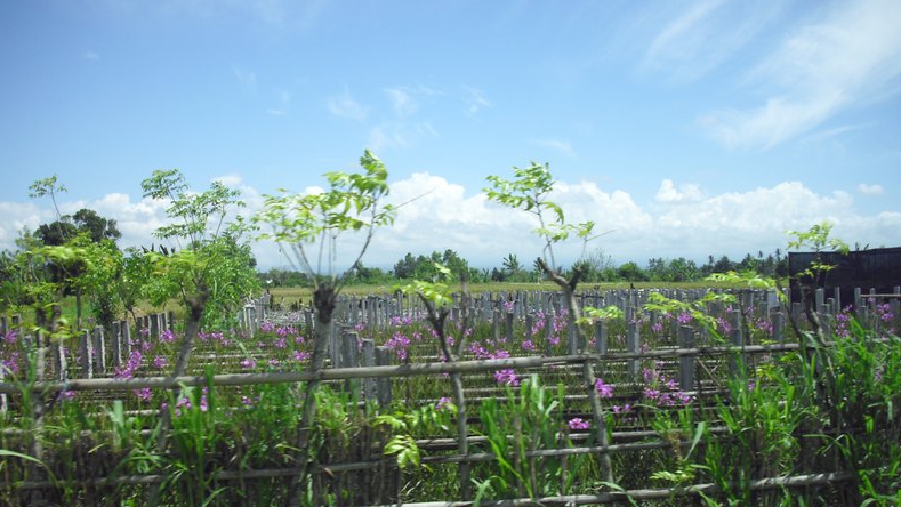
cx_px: 452
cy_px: 316
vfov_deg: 28.3
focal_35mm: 42
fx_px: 1004
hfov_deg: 48.4
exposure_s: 1/250
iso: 100
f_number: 8
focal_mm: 6.2
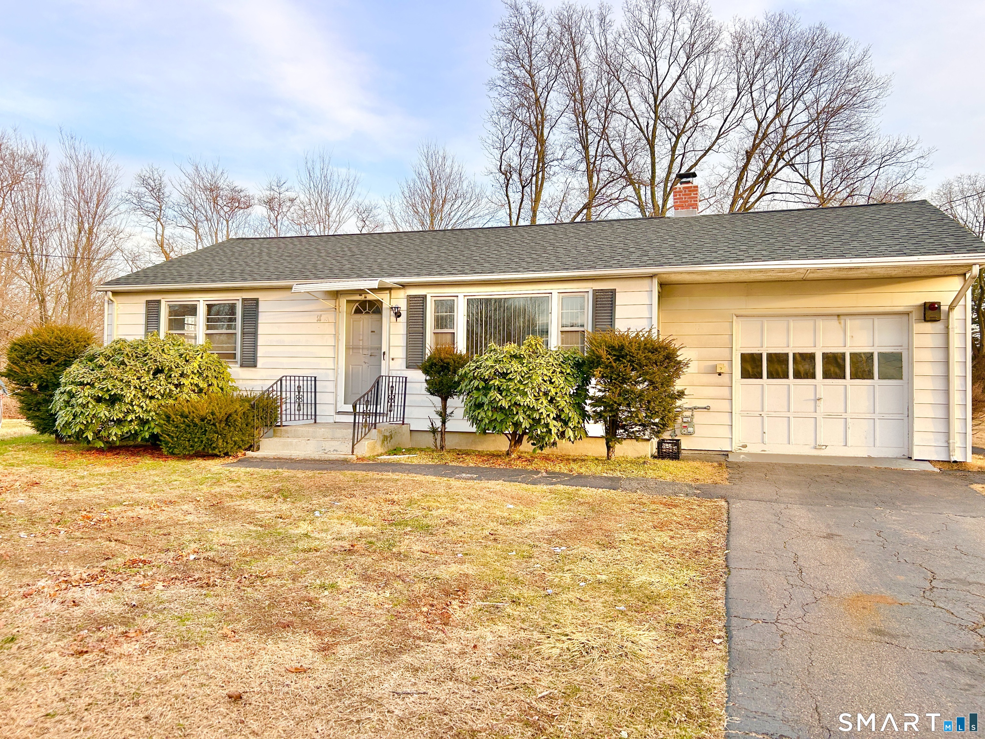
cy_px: 370
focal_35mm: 26
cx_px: 492
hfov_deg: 67.3
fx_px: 740
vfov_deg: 53.1
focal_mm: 5.7
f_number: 1.5
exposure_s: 1/670
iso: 50
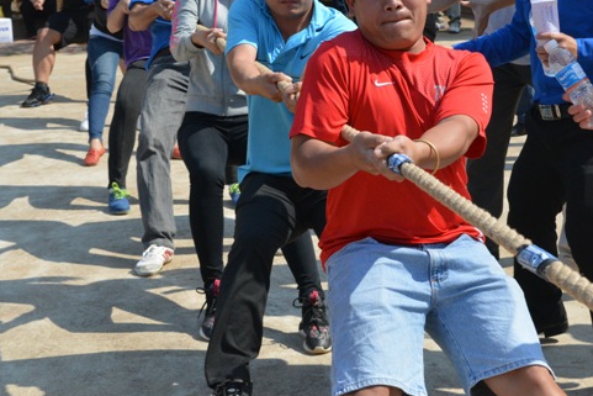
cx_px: 365
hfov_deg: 22.3
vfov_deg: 15.0
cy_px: 122
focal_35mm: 91
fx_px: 1499
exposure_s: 1/4000
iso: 1600
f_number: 7.1
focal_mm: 38
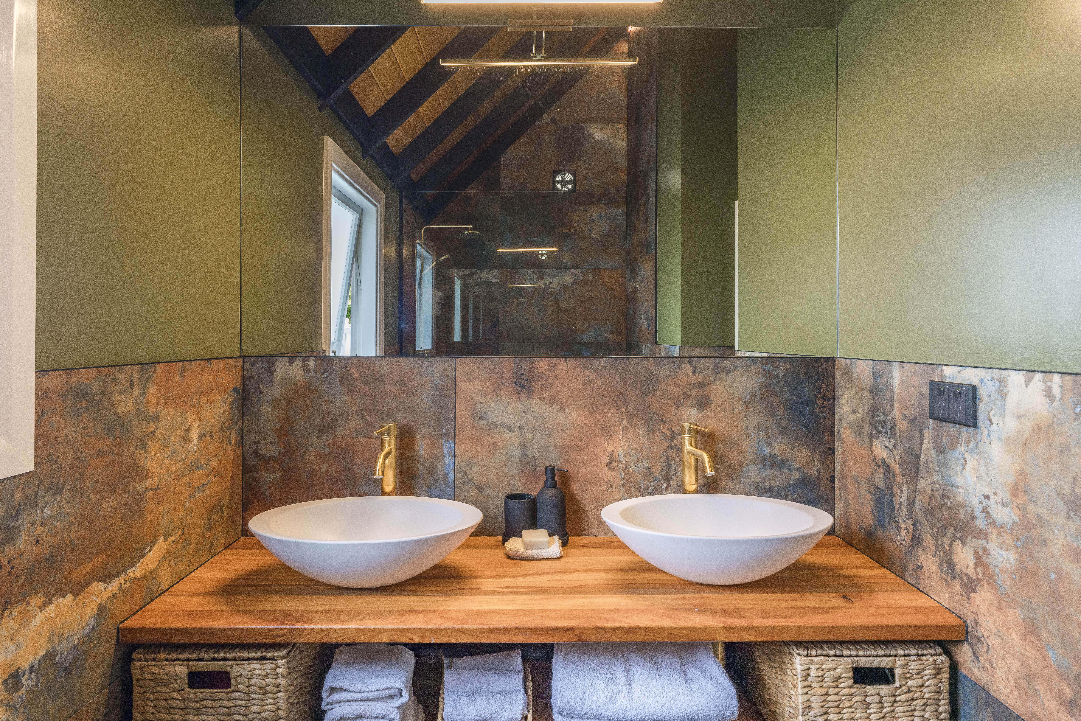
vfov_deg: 62.7
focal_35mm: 20
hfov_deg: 84.8
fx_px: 592
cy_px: 360
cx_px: 540
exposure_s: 1/50
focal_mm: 19.7
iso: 640
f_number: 8
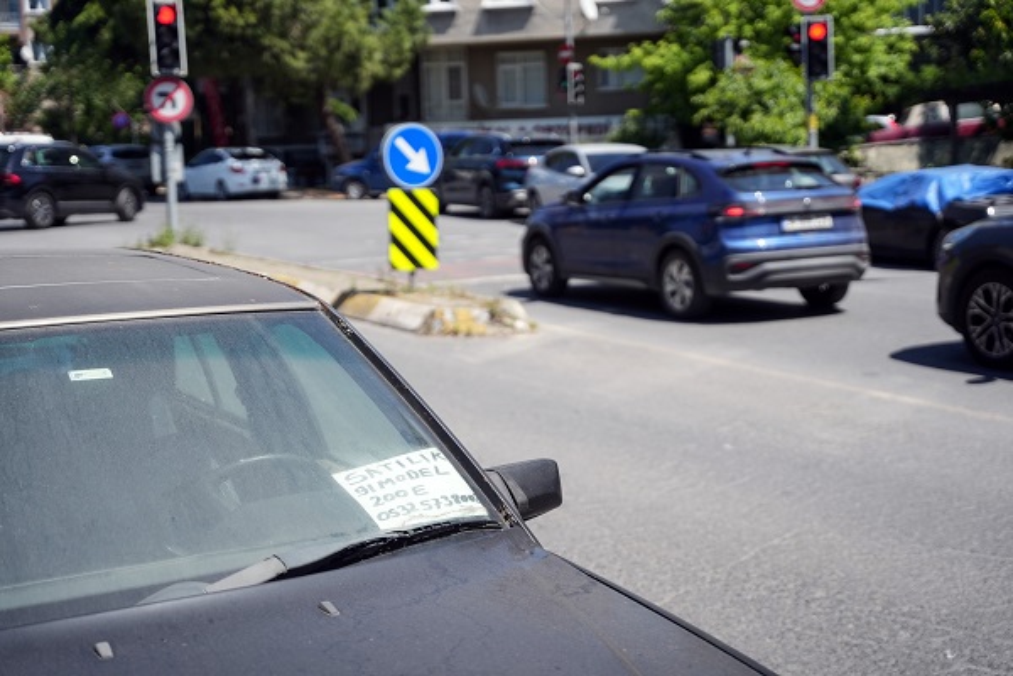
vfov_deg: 24.1
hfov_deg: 35.5
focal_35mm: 56
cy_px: 338
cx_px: 506
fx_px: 1584
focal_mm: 56.3
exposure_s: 1/8000
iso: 500
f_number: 2.8
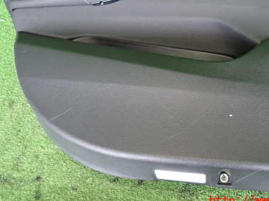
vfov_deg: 42.6
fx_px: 256
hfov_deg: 54.8
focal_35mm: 33
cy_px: 76
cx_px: 166
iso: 400
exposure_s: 1/30
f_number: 2
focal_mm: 4.5
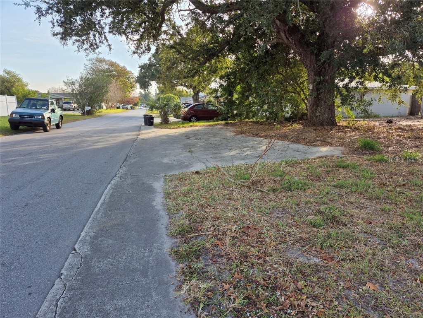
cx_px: 212
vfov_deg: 58.9
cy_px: 159
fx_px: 281
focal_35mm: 23
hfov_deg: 73.9
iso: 25
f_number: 1.8
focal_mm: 5.4
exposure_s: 1/718
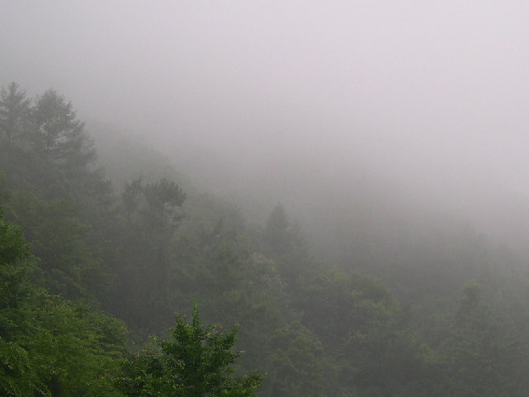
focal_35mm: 78
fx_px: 1192
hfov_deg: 25.0
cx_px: 295
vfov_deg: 18.8
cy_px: 265
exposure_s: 1/263
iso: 100
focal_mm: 11.1
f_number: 3.2
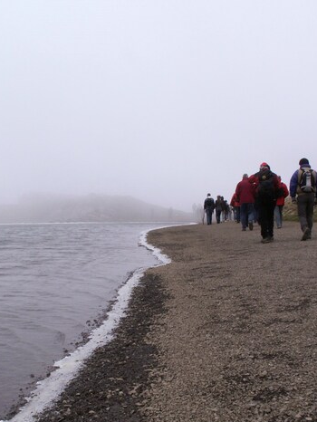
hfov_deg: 31.5
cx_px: 167
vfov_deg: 41.2
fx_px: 561
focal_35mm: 46
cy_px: 220
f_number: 8
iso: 50
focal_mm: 5.86
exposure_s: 1/125
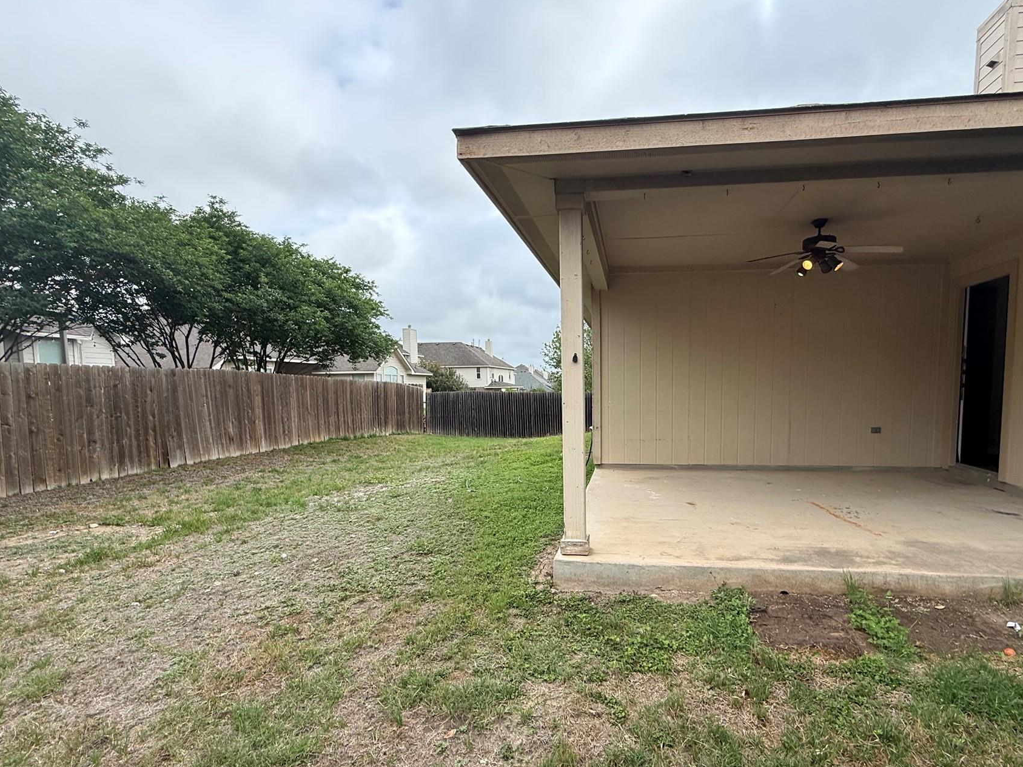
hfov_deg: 90.5
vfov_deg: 74.5
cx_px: 581
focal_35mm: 17
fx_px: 502
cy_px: 424
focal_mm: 2.22
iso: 64
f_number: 2.2
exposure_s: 1/1068
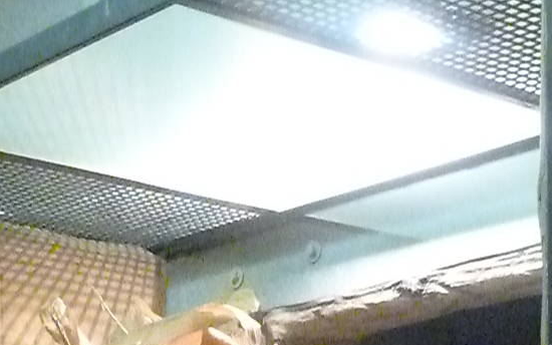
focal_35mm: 111
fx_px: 1670
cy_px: 537
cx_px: 239
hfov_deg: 18.8
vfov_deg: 11.3
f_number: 3.1
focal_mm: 6.5
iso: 3200
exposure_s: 1/60
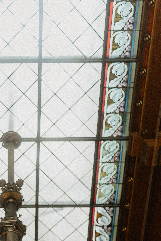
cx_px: 9
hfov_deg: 12.1
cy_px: 363
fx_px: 751
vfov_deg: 16.6
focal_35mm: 112
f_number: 2
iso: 640
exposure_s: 1/250
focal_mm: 35
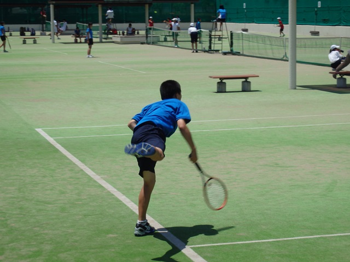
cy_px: 131
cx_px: 175
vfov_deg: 15.4
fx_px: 971
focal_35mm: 96
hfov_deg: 20.4
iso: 125
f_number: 14
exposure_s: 1/160
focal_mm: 17.2
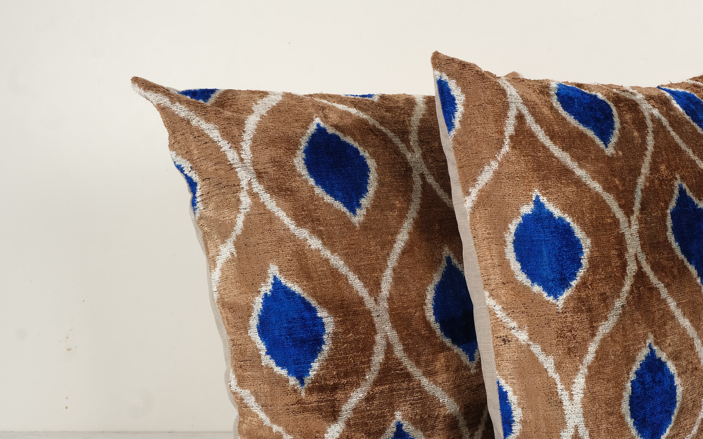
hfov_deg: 41.4
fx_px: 920
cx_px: 453
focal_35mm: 48
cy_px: 267
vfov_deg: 26.8
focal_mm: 24.3
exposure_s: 1/160
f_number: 13
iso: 80
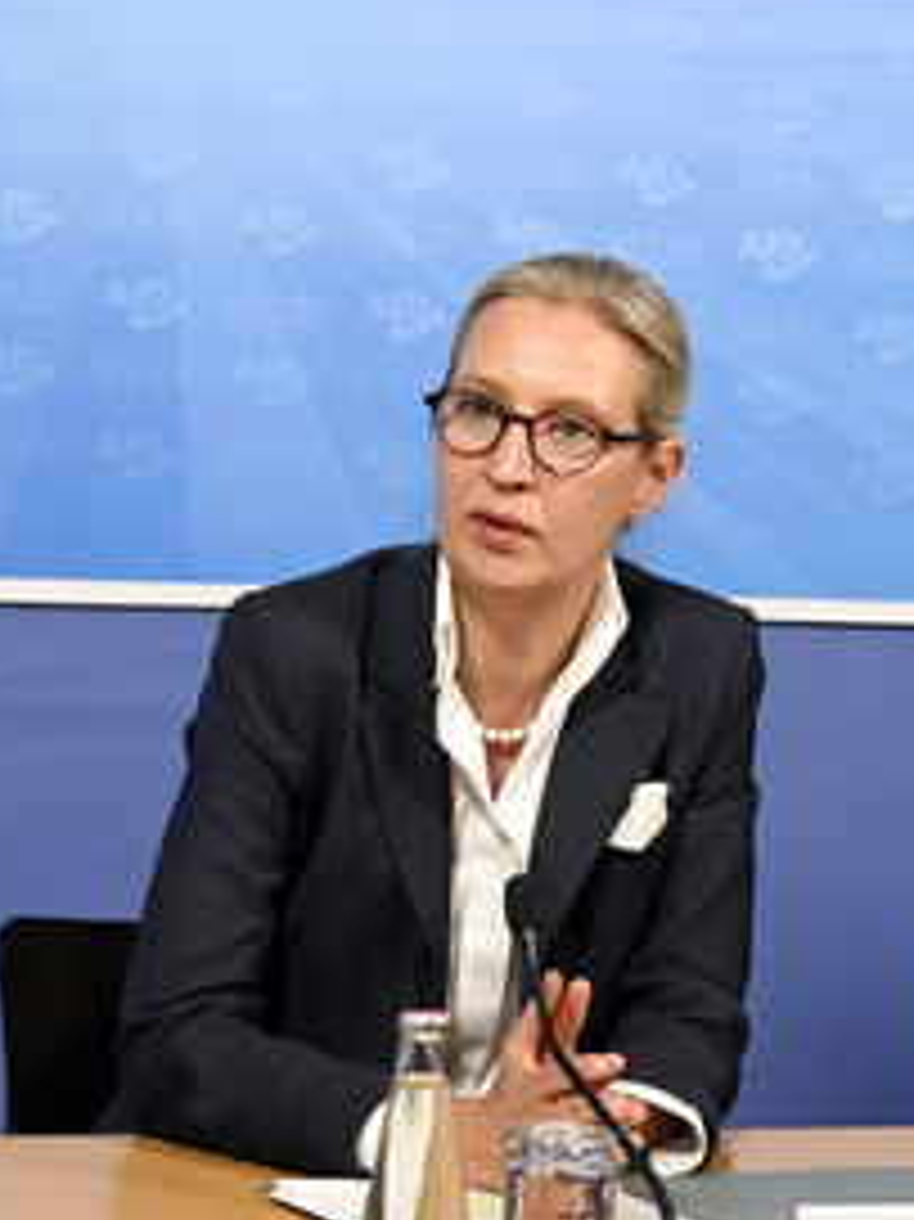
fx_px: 3946
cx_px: 961
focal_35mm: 112
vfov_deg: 17.6
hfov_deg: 13.0
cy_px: 648
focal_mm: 70
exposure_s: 1/500
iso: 3200
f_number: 6.3
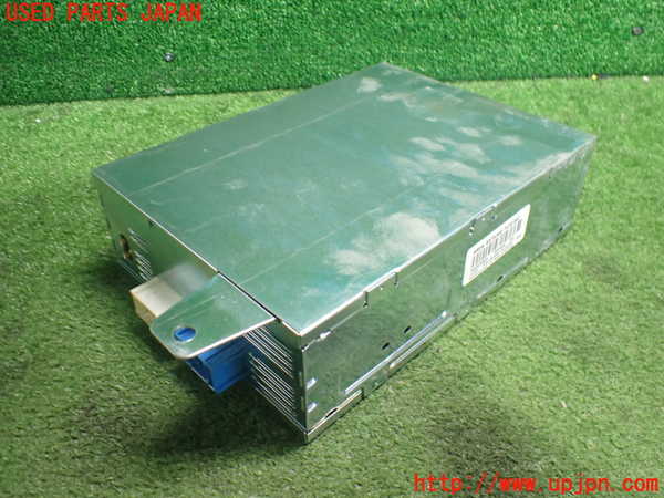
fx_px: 575
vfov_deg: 46.8
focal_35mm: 30
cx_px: 332
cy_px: 249
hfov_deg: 60.0
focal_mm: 5.4
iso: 800
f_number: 2.3
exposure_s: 1/40
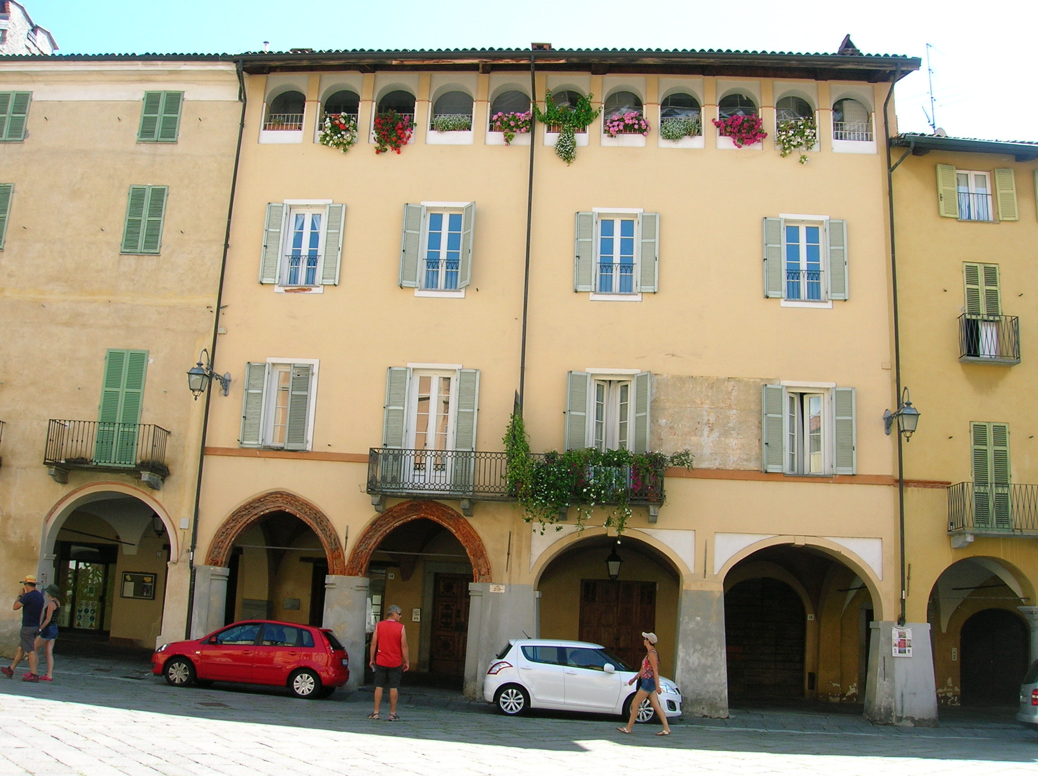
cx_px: 519
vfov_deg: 41.7
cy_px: 388
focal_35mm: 34
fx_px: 1019
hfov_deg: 54.0
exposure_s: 1/108
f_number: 4.9
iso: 50
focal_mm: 5.7
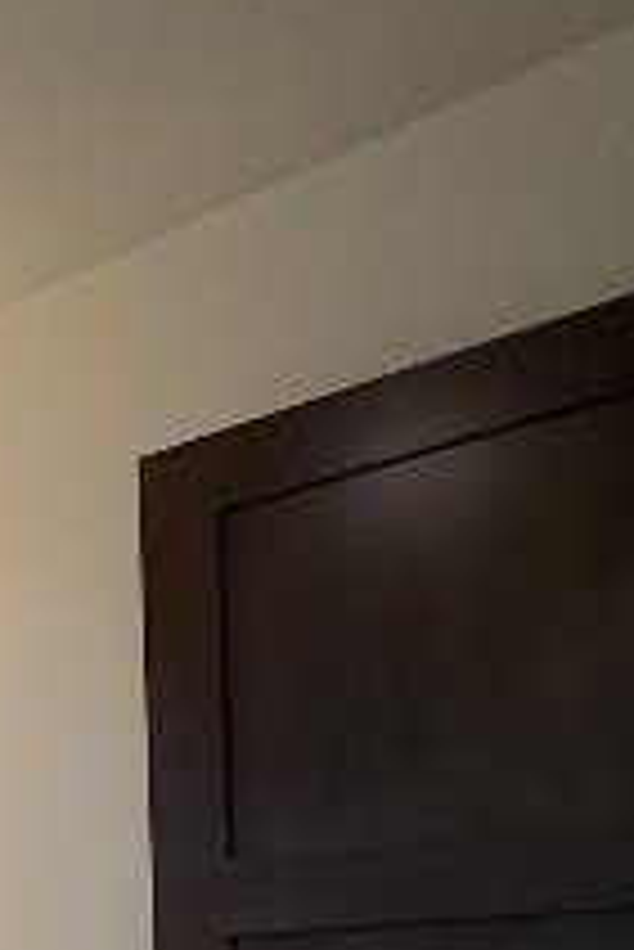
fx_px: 1398
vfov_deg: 32.1
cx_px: -553
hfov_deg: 18.8
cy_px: 1094
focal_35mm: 53
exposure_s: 1/120
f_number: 2.2
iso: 160
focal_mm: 2.22
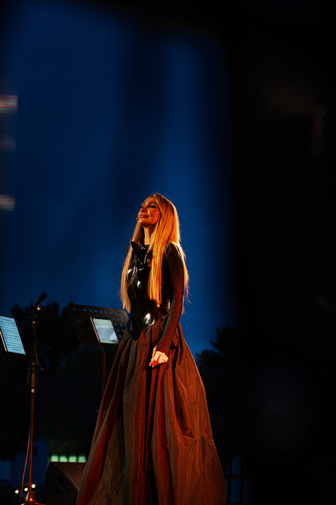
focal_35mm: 87
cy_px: 252
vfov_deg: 23.4
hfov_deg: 15.7
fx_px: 1218
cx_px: 168
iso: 2000
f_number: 4.5
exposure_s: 1/50
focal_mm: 87
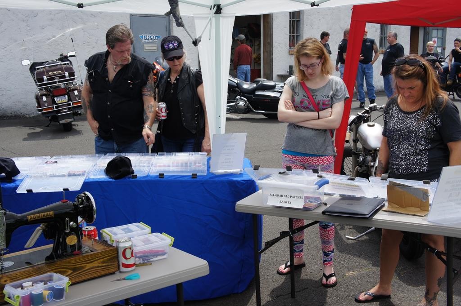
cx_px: 230
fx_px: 595
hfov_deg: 42.4
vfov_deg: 28.9
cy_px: 153
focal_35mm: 46
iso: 200
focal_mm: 31
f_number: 13
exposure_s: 1/160
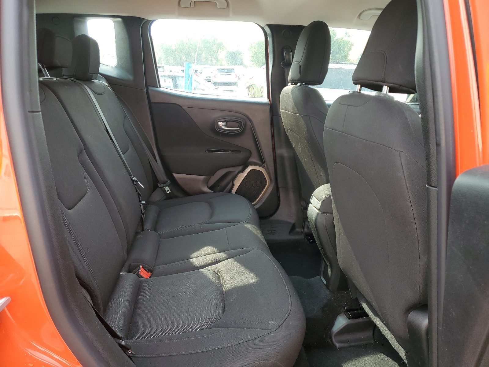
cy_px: 184
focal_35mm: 26
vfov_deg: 53.1
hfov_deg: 67.3
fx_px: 367
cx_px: 244
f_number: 1.5
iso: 50
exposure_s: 1/189
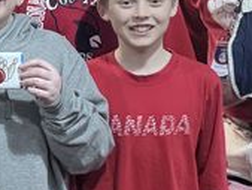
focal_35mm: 145
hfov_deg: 12.5
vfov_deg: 10.2
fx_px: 1056
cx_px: -185
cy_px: 40
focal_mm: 6.76
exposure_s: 1/40
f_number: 1.78
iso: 640
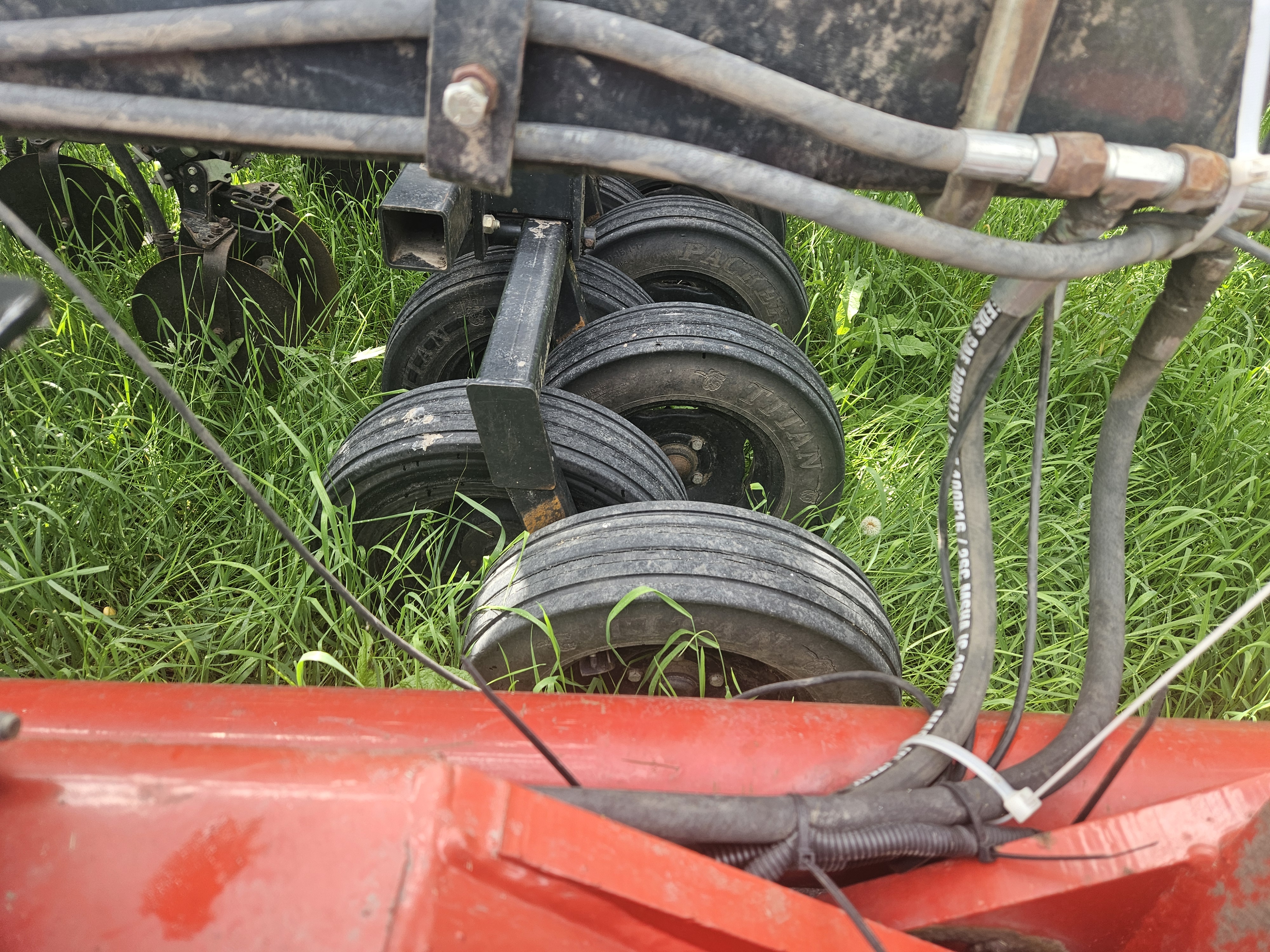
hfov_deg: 73.9
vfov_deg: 58.9
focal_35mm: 23
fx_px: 844
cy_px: 476
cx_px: 635
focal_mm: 5.4
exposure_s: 1/180
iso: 32
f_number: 1.8
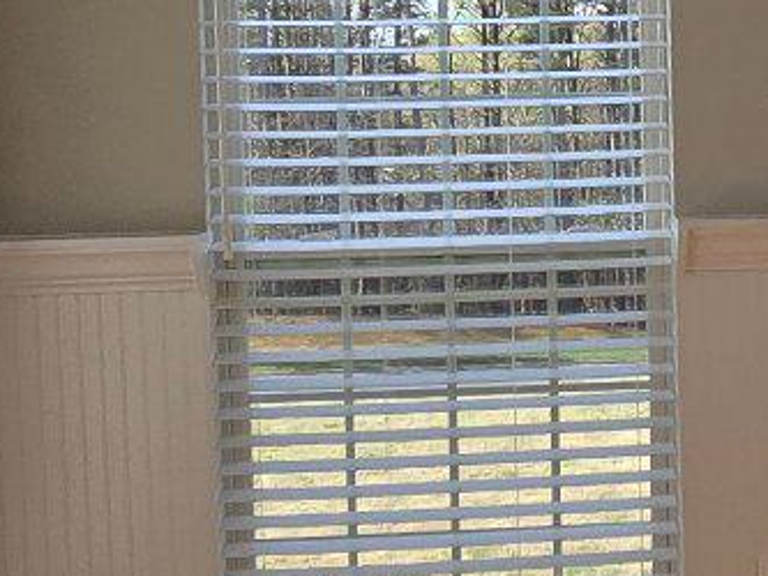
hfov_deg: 23.0
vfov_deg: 18.4
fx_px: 1776
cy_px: 240
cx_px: 833
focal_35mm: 80
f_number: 2.2
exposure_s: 1/538
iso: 50
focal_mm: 2.2
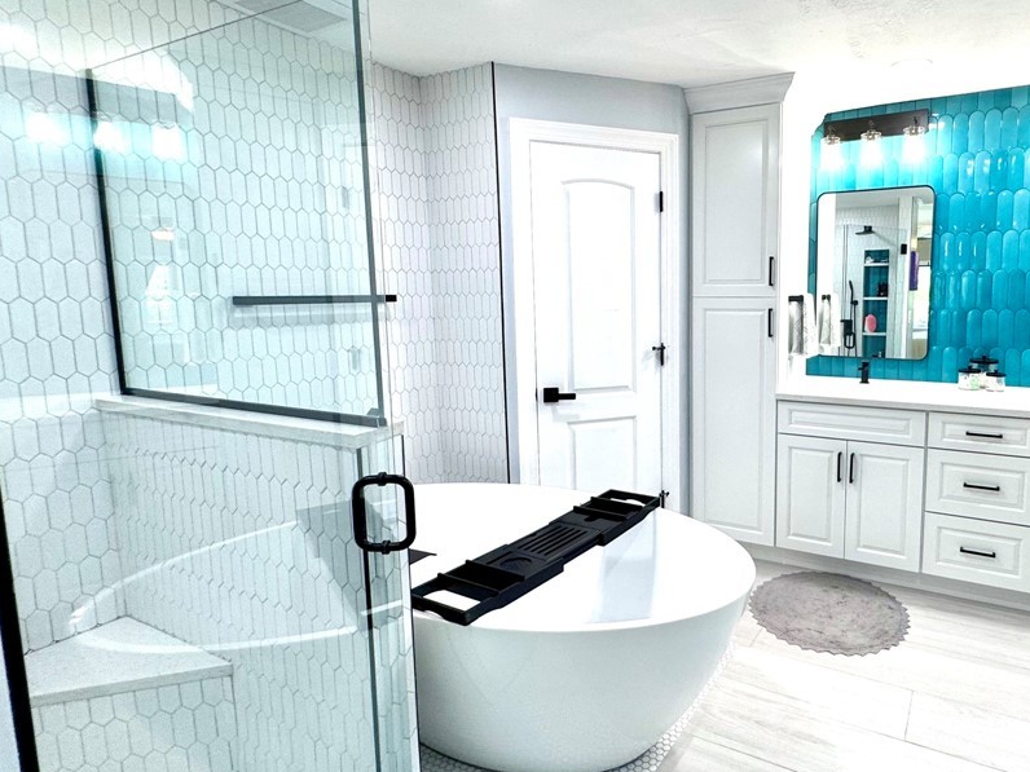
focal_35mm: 18
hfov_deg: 85.8
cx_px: 653
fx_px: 536
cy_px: 413
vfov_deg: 71.5
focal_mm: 2.22
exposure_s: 1/120
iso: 100
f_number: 2.2
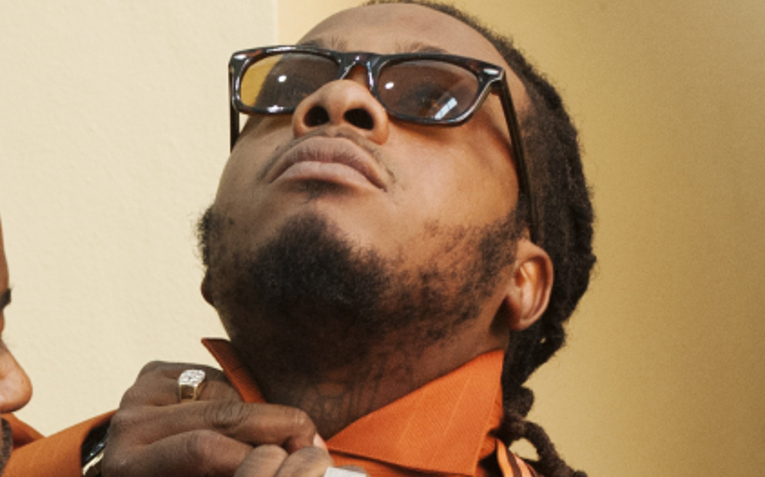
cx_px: -118
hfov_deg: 11.8
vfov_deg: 7.3
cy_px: 866
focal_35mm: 174
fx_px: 3625
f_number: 5
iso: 2000
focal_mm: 45
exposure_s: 1/125
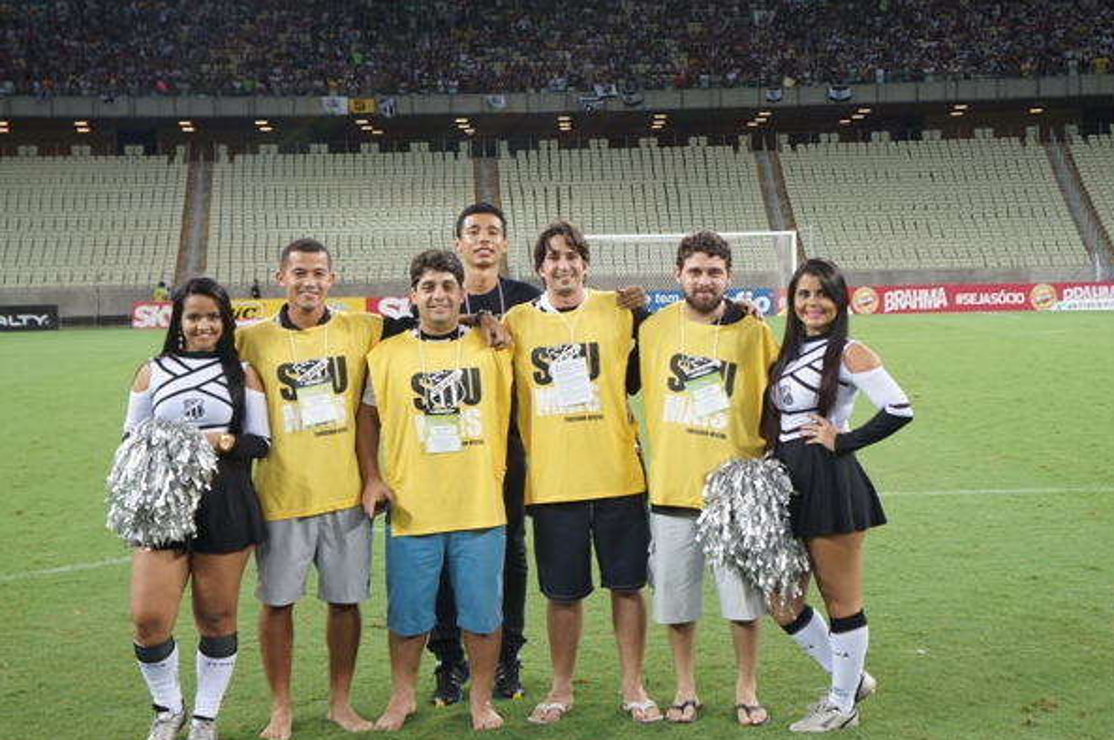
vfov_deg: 23.0
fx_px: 1814
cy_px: 272
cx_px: 539
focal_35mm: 59
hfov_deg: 34.1
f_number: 4.5
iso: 200
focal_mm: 29
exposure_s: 1/80
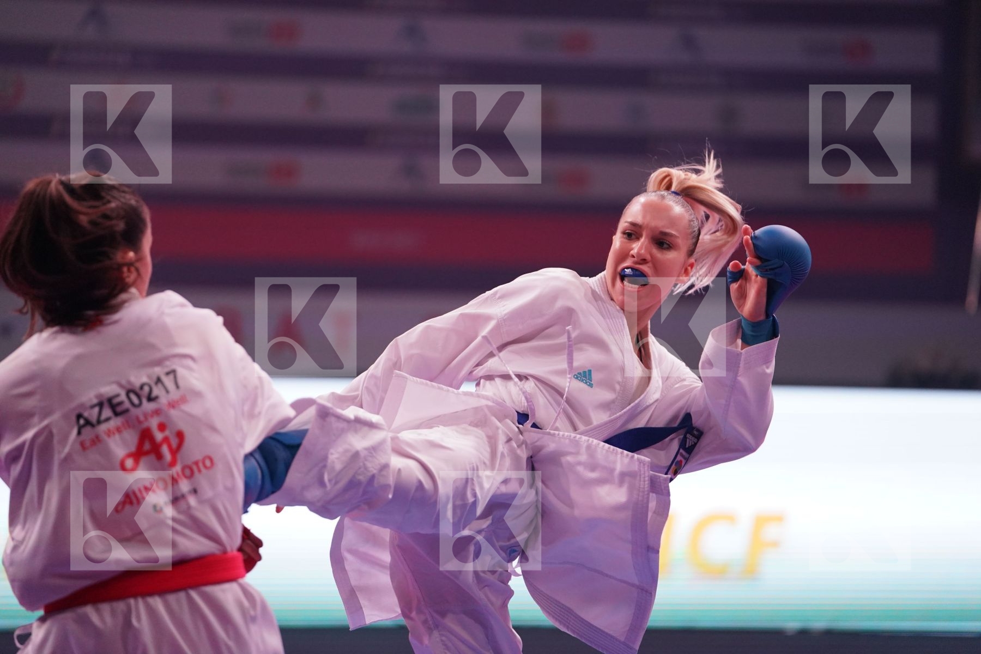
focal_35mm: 176
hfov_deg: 11.7
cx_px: 490
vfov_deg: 7.8
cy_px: 327
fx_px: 4796
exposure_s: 1/1000
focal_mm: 176
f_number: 2.8
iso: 3200
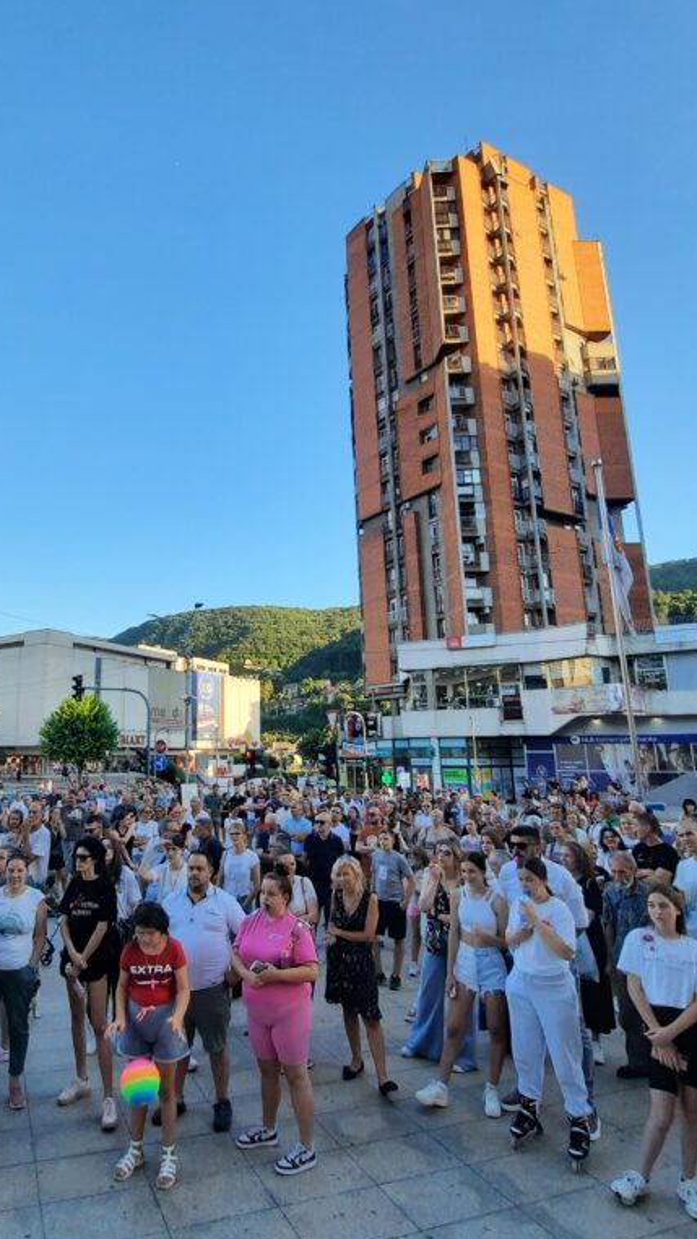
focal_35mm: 19
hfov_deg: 56.5
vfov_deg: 89.6
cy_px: 622
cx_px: 210
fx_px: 624
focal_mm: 1.74
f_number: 2.2
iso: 40
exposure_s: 1/366
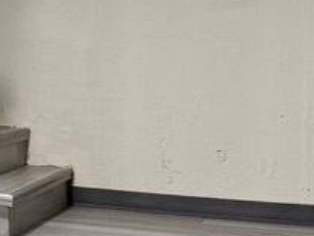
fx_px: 1089
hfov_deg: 14.1
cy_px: 40
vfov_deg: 12.3
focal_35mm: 120
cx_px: -286
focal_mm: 6.76
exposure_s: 1/60
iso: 200
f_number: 1.78
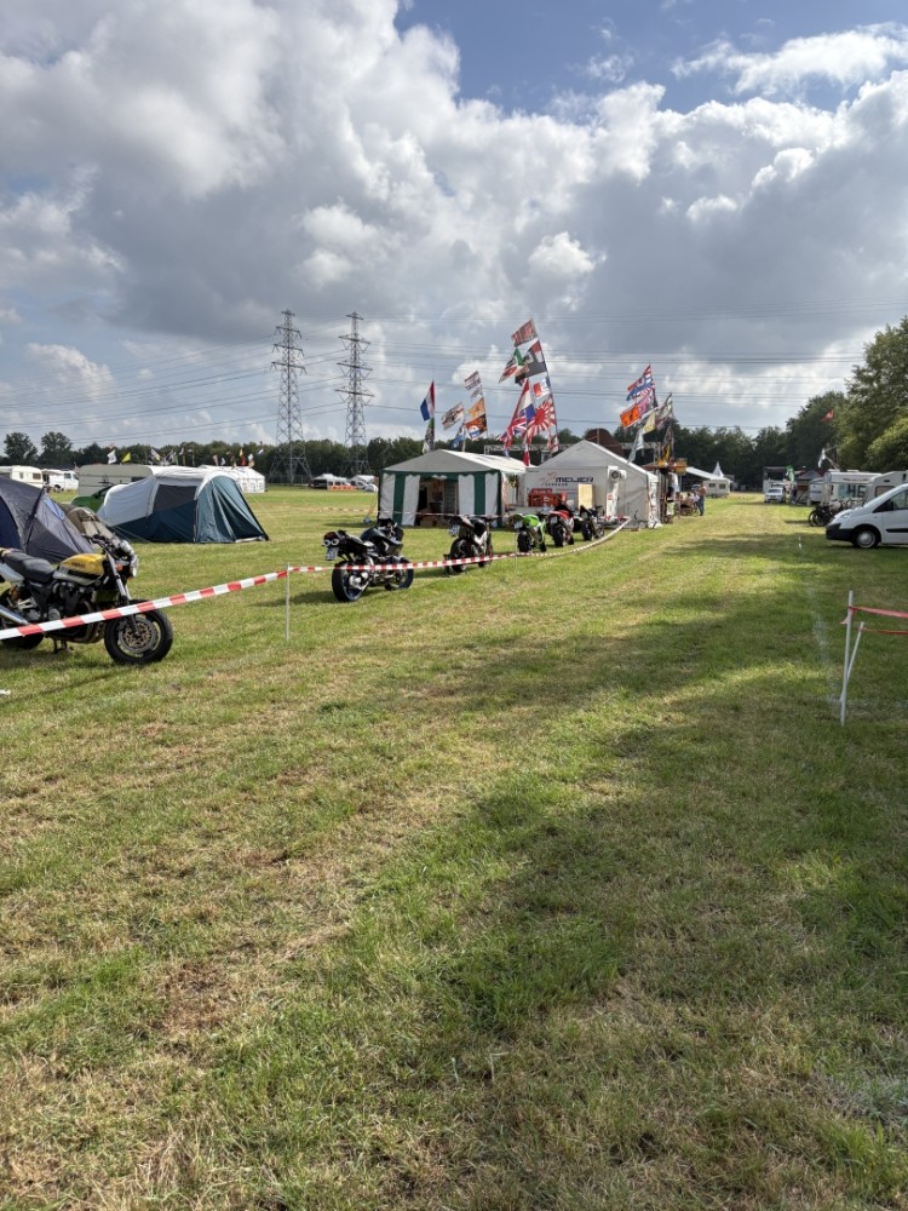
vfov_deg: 67.3
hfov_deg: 53.1
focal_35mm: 26
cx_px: 454
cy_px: 606
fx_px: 909
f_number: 1.6
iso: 50
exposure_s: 1/2865
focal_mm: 5.96
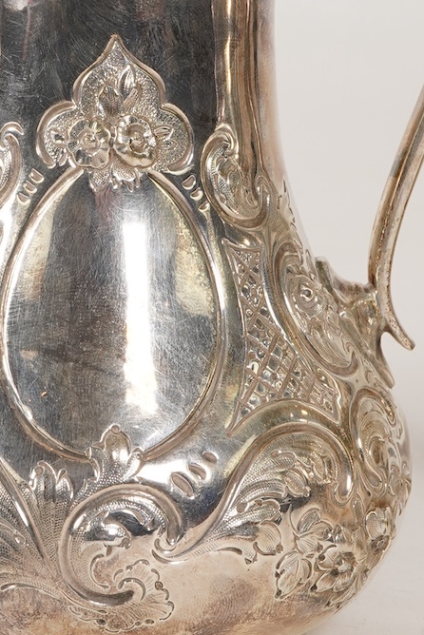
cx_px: 144
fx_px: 1871
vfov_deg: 19.2
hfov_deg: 12.9
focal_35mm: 106
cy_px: 201
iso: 400
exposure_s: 1/125
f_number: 22
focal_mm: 30
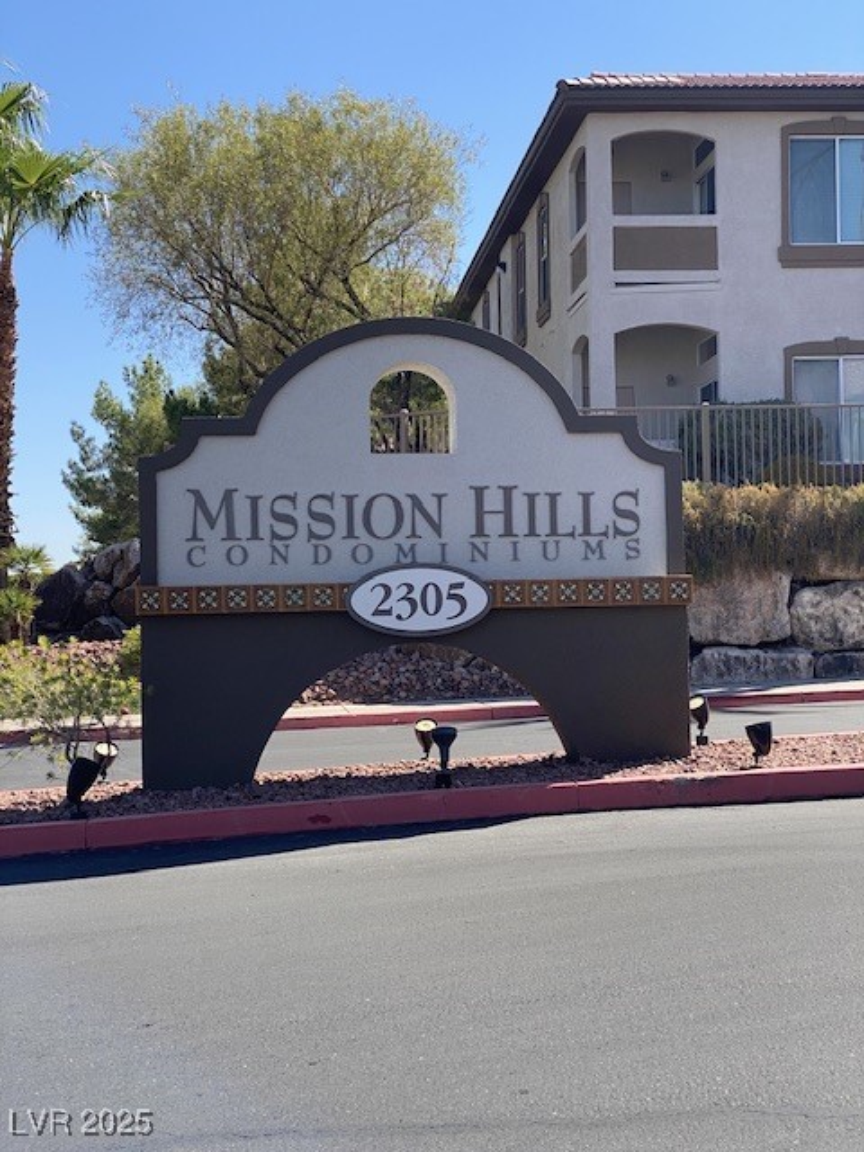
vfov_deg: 36.8
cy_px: 576
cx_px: 432
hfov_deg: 28.0
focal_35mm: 52
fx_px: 1731
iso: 20
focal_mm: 6
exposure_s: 1/1170
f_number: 2
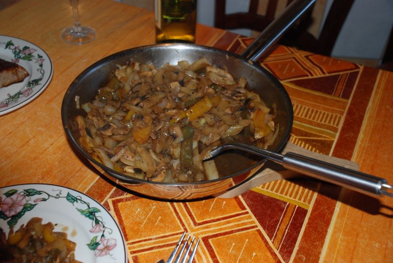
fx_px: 459
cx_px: 196
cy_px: 132
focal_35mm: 42
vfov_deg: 32.0
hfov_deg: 46.3
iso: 400
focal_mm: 28
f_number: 4
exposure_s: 1/60
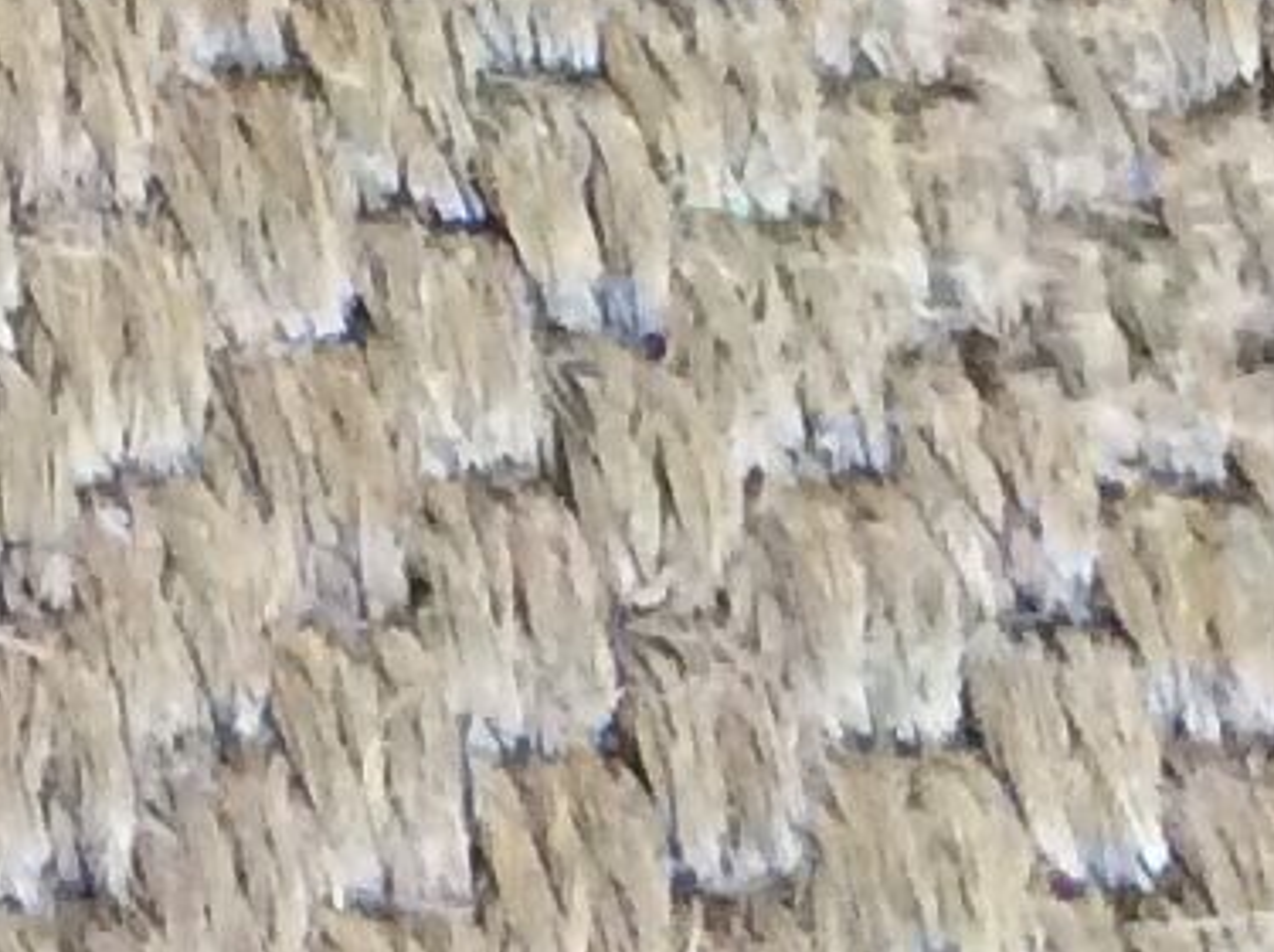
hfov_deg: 8.3
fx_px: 8121
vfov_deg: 6.2
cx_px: -1590
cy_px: -1816
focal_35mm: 221
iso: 250
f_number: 2.4
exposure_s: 1/25
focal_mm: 3.3
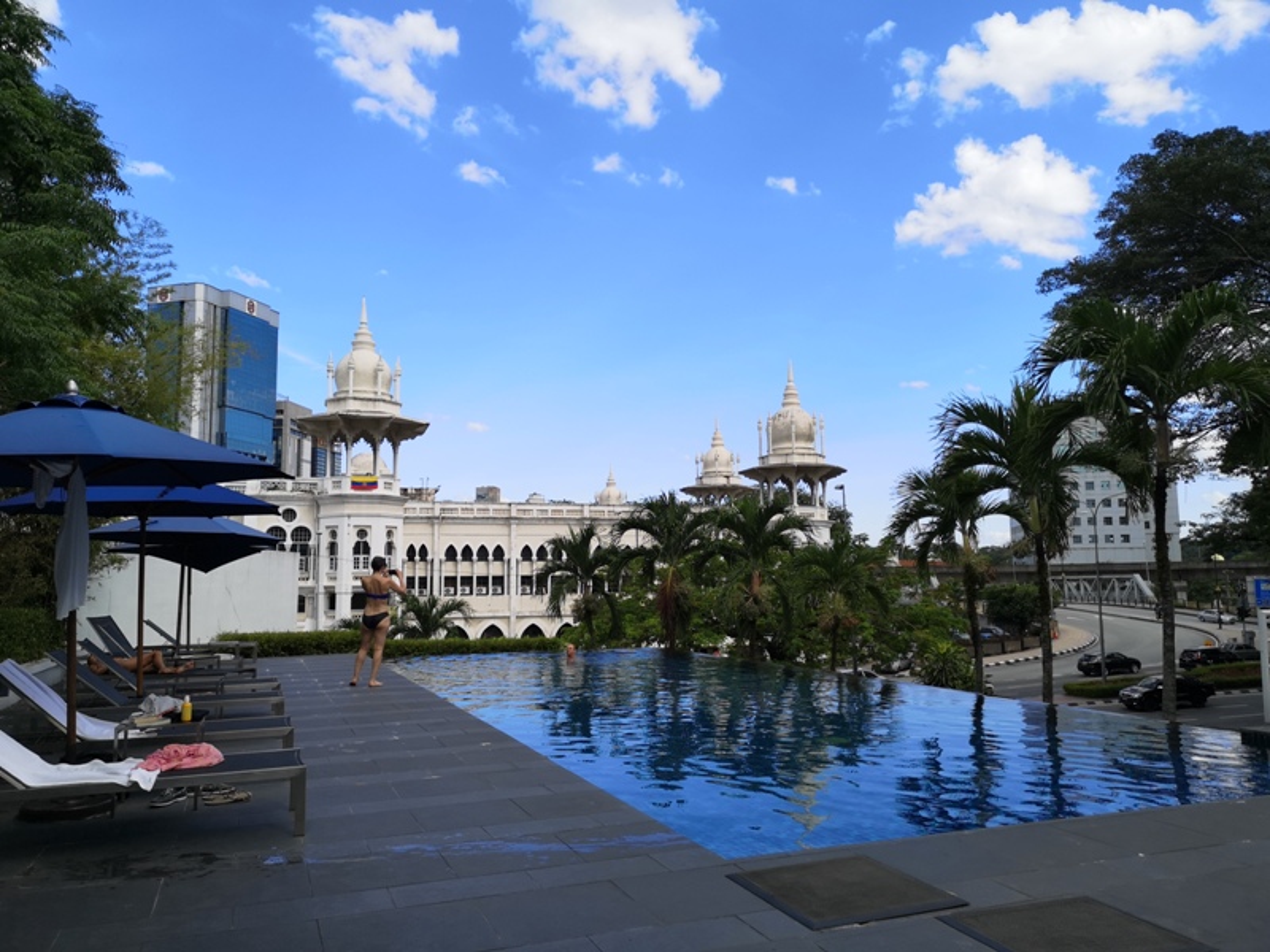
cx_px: 635
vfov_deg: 51.4
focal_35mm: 27
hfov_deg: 65.3
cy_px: 476
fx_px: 991
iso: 50
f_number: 1.8
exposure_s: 1/1678
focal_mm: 3.95
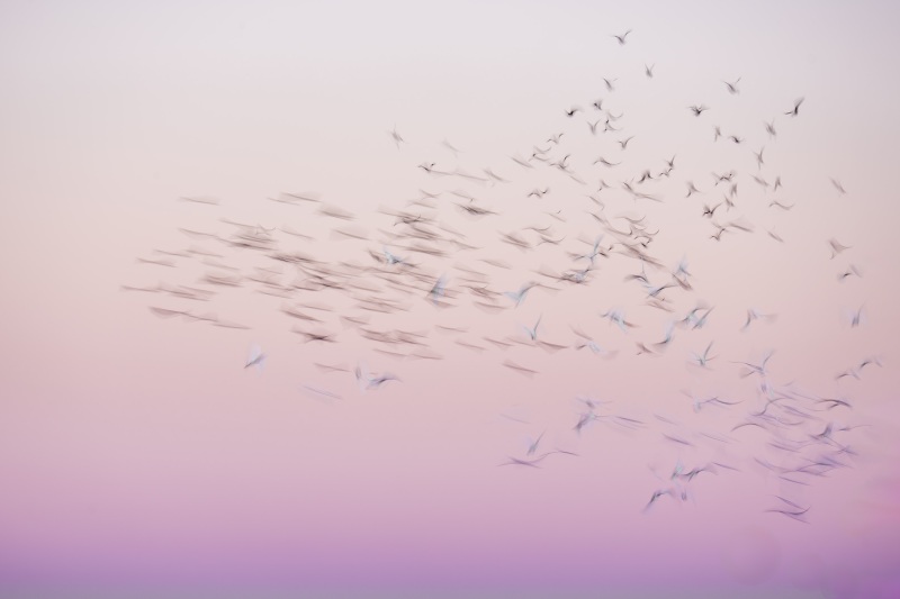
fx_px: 6598
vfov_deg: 5.2
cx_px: 450
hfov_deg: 7.8
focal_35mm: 264
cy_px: 300
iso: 125
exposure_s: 1/15
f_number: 8
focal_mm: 264
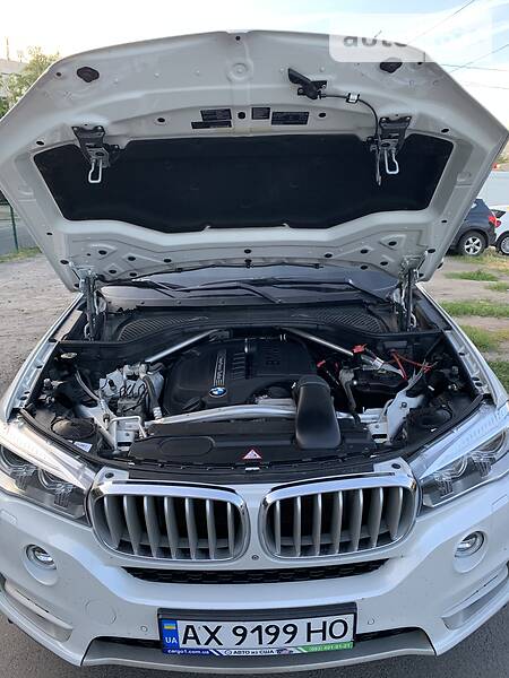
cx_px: 254
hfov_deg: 53.1
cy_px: 339
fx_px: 510
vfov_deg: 67.3
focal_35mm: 26
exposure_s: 1/121
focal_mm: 4.2
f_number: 1.8
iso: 64
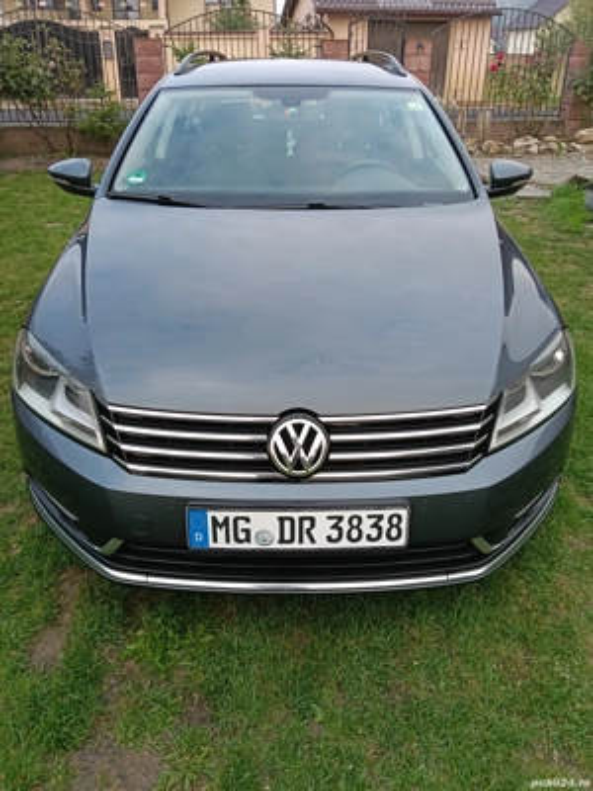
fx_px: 617
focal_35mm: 27
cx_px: 296
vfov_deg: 65.3
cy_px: 396
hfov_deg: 51.4
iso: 80
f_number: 1.8
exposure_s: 1/33.3
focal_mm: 3.98
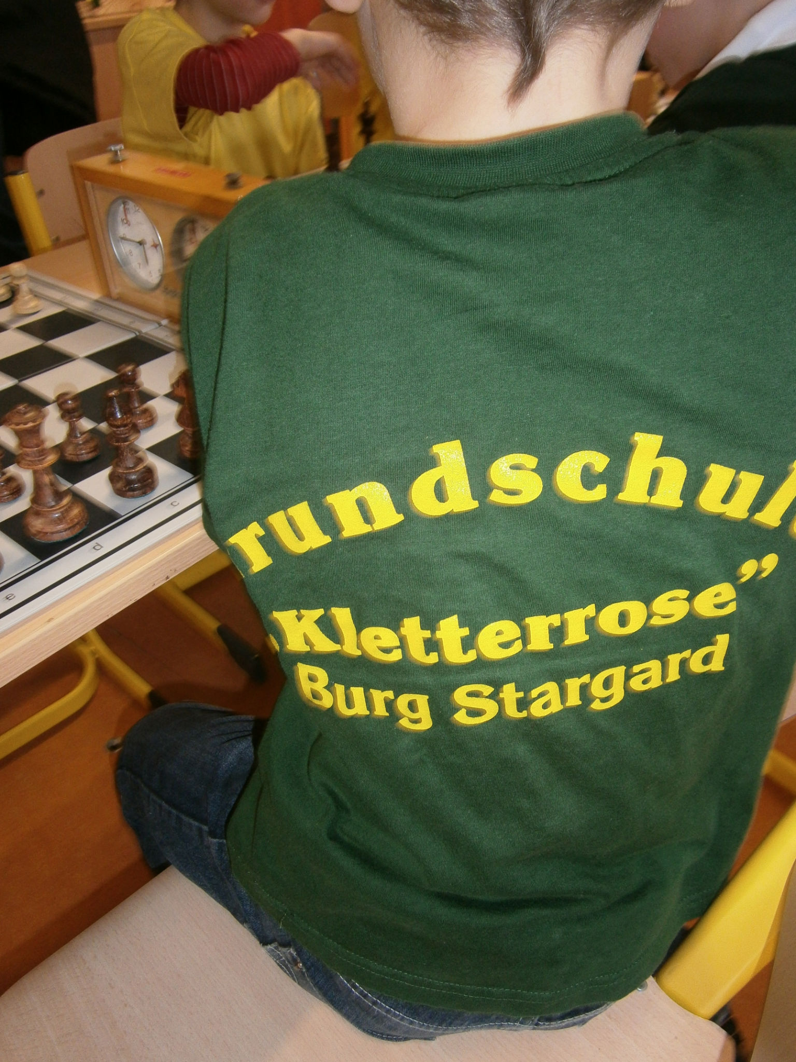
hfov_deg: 53.1
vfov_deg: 67.3
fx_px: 797
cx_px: 398
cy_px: 531
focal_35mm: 26
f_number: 2.8
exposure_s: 1/30
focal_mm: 4.7
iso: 125
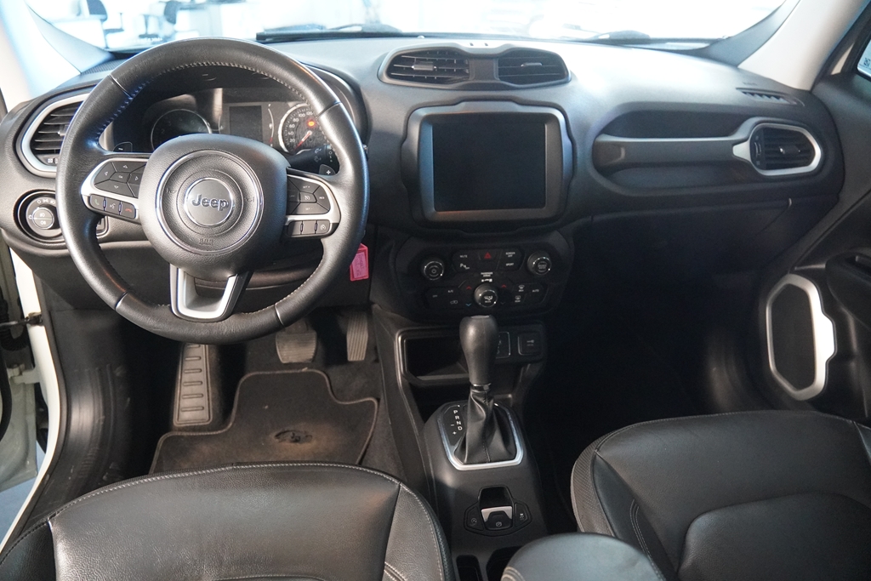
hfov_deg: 70.4
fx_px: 617
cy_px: 290
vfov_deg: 50.4
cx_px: 436
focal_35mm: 26
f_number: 2.8
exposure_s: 1/160
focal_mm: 17
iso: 6400
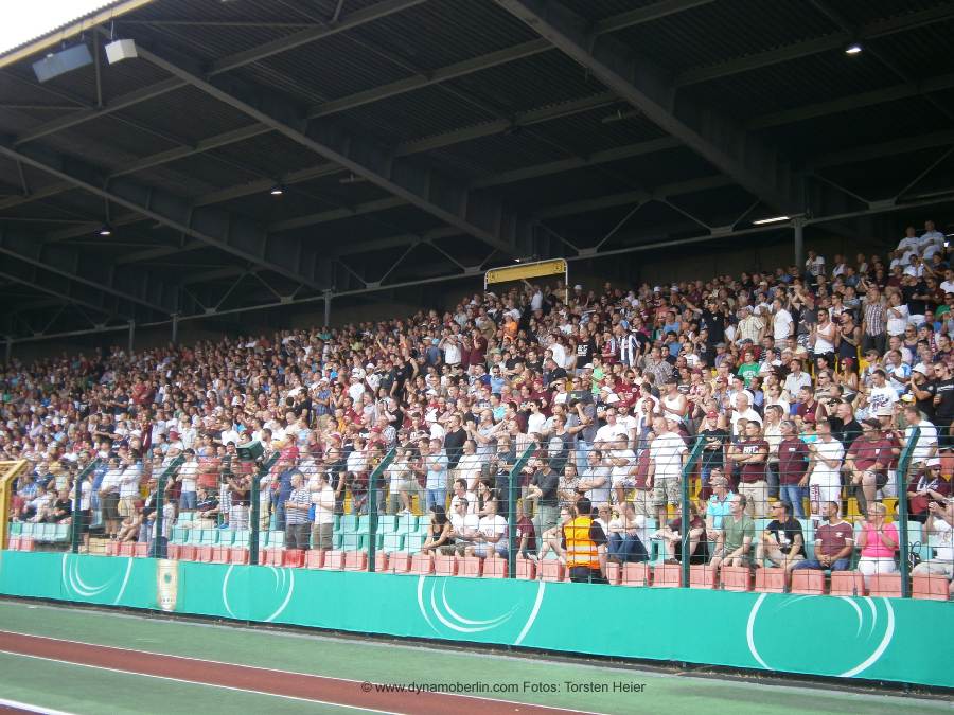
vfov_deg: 30.9
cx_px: 477
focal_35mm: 47
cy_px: 358
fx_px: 1295
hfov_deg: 40.4
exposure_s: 1/80
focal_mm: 8.3
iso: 80
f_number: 3.4
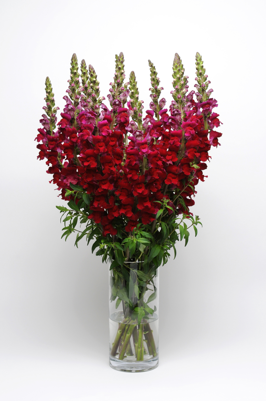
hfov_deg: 14.7
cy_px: 200
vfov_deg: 21.9
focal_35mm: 93
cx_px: 133
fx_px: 1033
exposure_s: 1/60
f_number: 10
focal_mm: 62
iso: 200
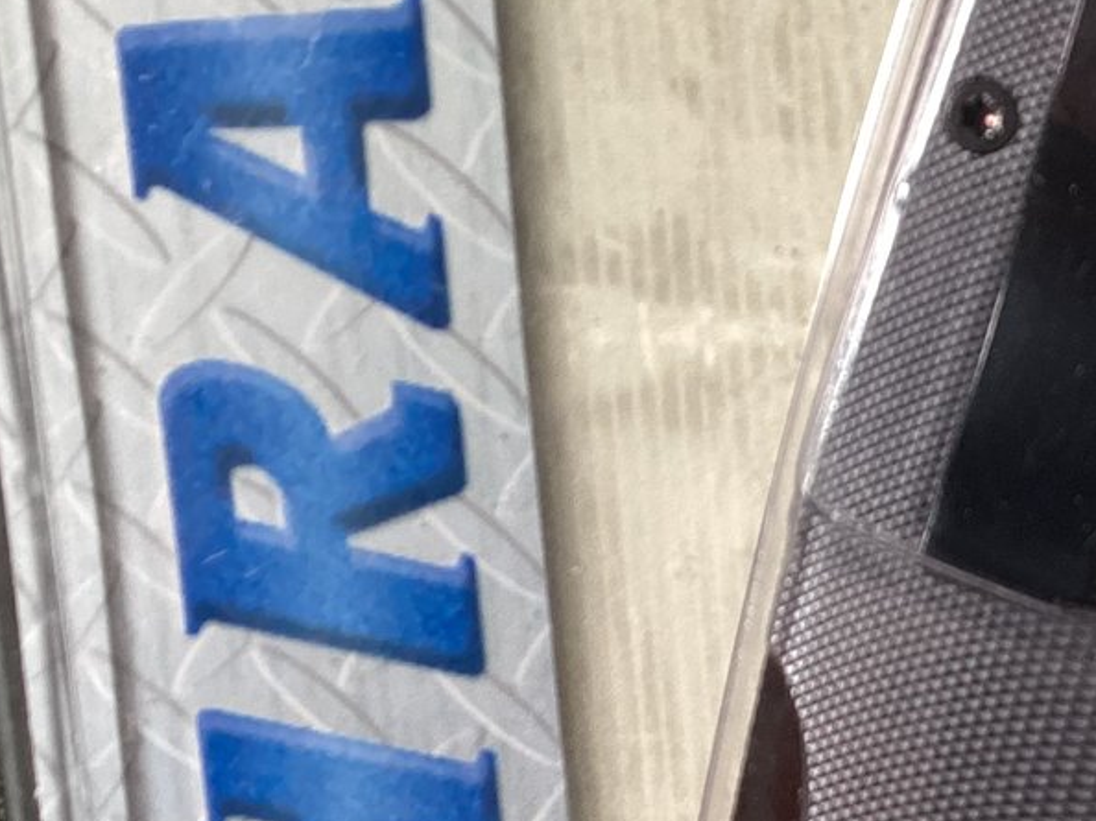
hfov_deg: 22.7
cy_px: 641
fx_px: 2500
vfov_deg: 18.5
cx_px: 1328
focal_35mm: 79
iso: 100
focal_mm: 3.3
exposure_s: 1/50
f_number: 2.4
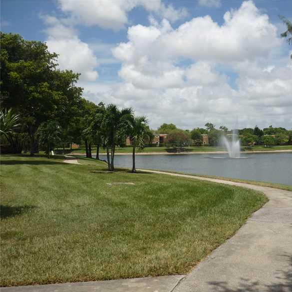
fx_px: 382
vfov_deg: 41.9
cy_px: 149
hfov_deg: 41.2
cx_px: 200
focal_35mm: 40
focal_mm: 5.5
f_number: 8
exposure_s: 1/320
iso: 100
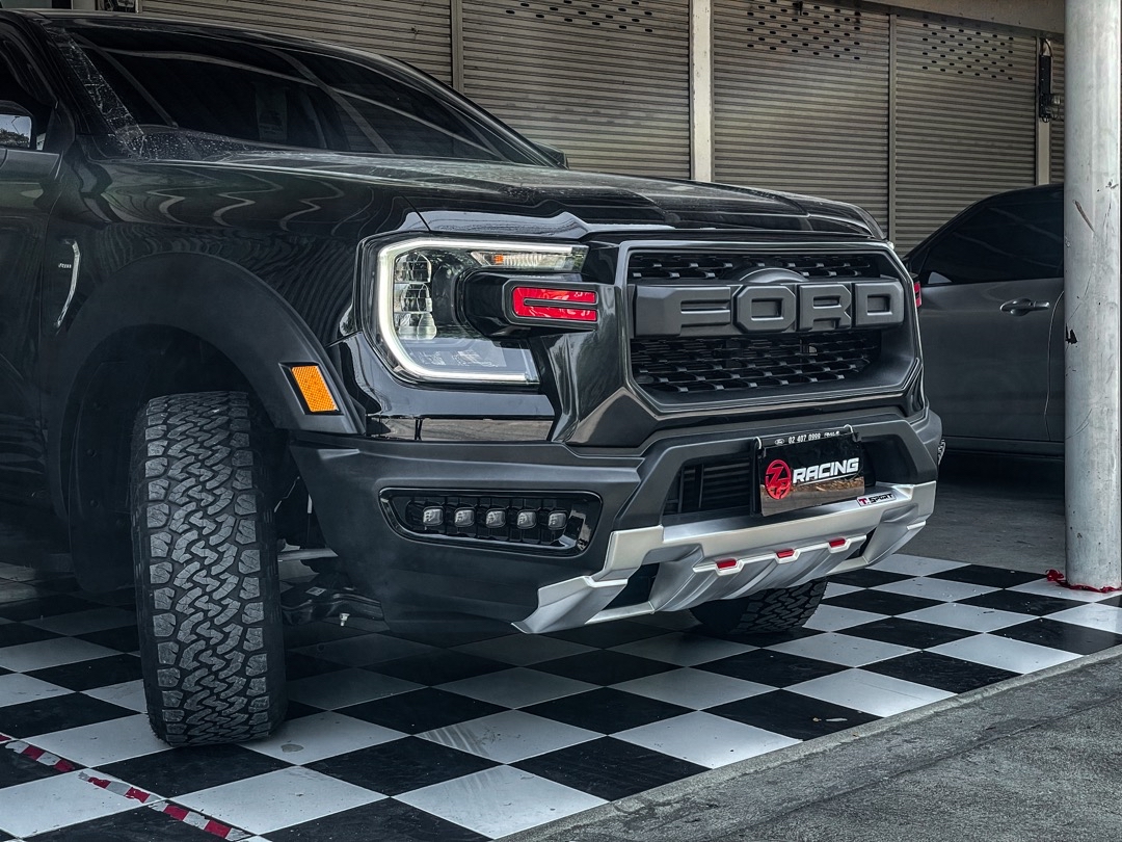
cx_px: 561
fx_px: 1685
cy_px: 421
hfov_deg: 36.8
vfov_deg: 28.0
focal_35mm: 52
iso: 25
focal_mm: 6
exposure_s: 1/110
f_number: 2
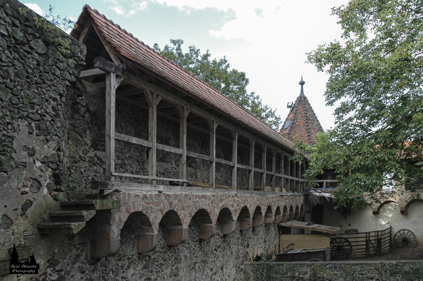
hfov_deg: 53.2
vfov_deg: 36.8
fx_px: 423
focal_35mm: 36
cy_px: 140
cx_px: 212
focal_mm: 24
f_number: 5.6
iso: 200
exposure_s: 1/125
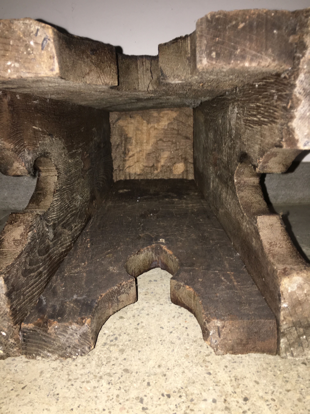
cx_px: 155
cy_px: 207
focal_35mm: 29
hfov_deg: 48.2
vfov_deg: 61.7
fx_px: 346
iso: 32
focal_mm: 4.15
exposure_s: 1/17
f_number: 2.2
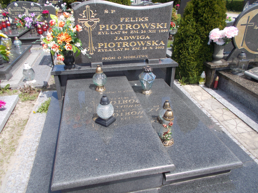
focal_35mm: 26
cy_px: 96
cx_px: 129
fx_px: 194
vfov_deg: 53.1
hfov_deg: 67.3
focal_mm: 4.6
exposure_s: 1/100
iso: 80
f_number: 8
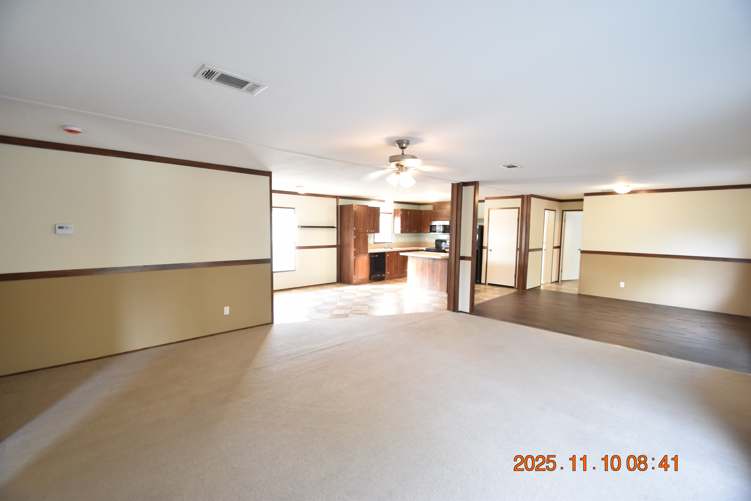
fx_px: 313
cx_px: 376
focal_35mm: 15
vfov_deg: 77.3
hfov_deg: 100.4
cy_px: 250
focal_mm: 10
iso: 800
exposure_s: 1/20
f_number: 3.5
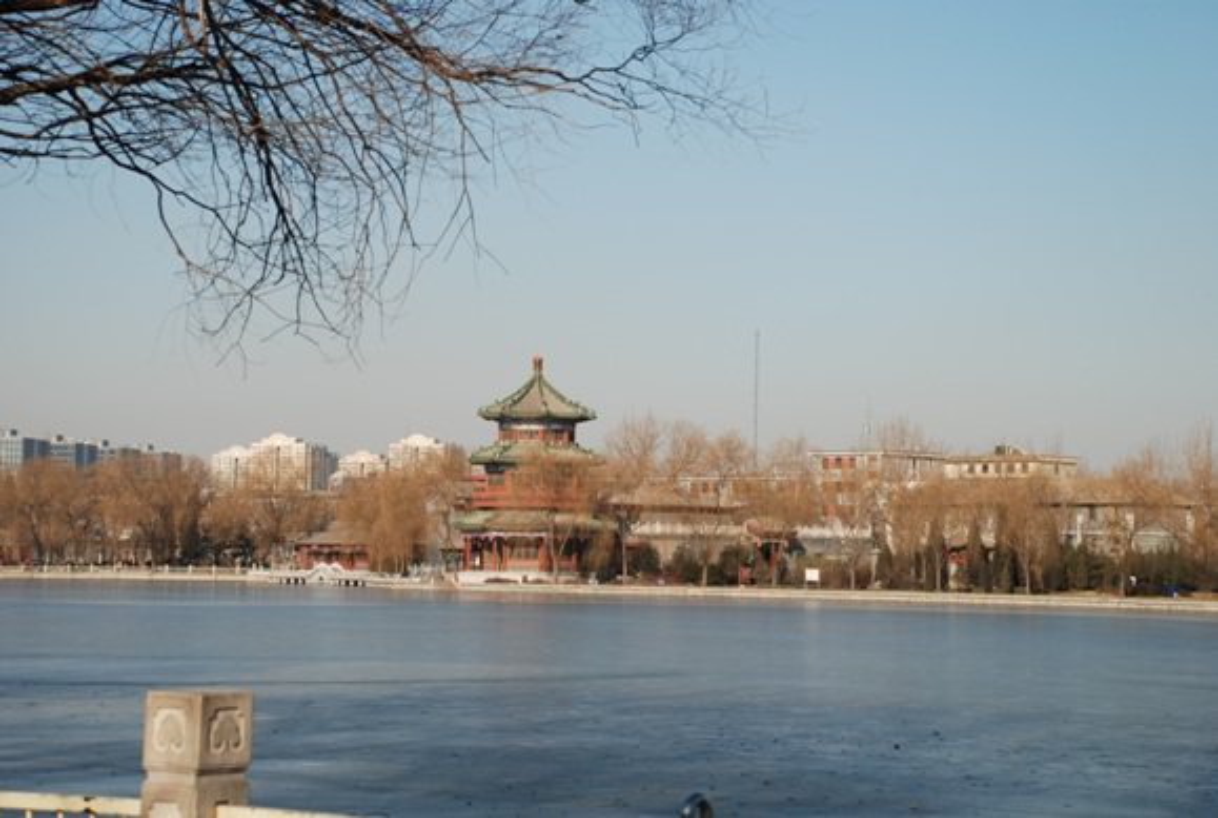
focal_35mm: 87
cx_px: 609
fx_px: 2950
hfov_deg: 23.3
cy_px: 409
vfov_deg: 15.8
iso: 100
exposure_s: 1/400
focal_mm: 58
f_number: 5.3
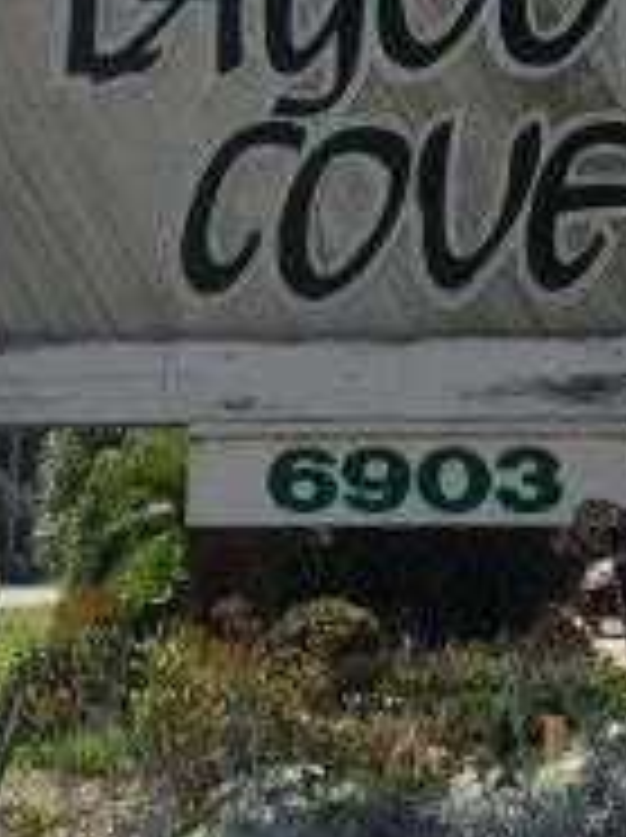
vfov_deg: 25.2
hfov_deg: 19.6
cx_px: 387
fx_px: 1813
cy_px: 68
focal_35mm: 75
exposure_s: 1/1647
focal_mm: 4.15
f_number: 2.2
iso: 32
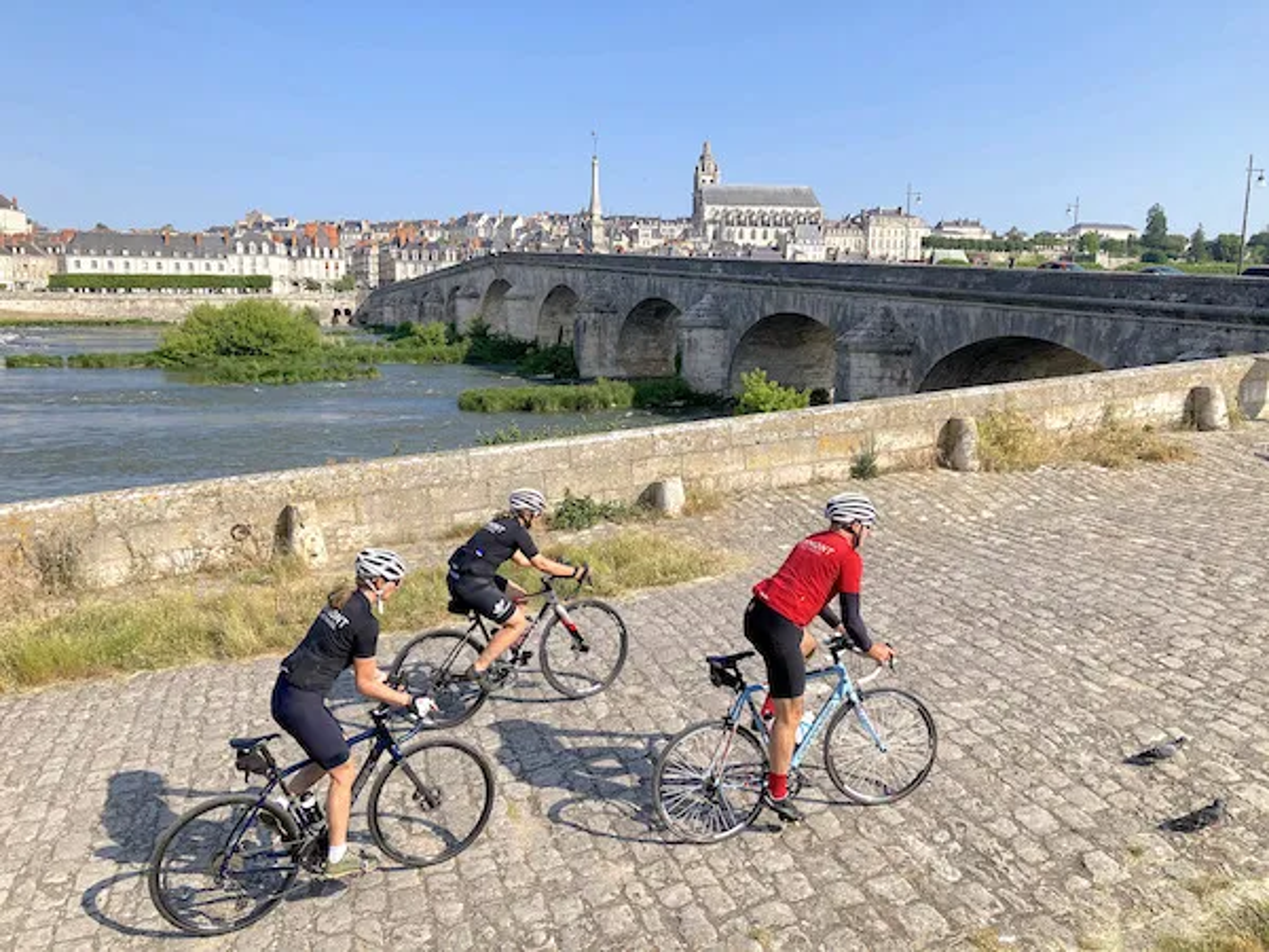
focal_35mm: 28
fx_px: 1026
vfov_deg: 49.7
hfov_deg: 63.4
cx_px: 634
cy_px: 476
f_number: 1.8
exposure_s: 1/1845
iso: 20
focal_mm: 3.99
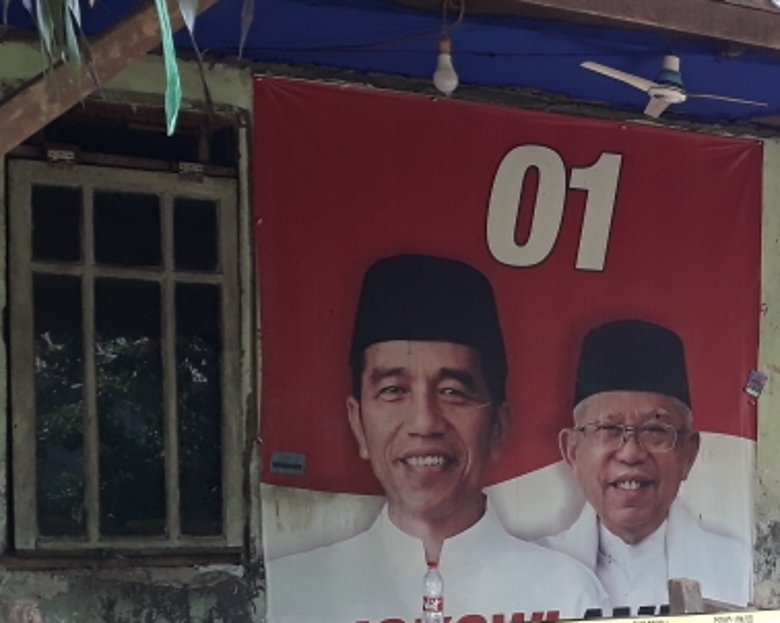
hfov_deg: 25.0
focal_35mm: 72
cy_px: 578
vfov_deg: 20.7
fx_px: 1661
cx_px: 801
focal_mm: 3.71
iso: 50
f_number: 1.7
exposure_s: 1/100
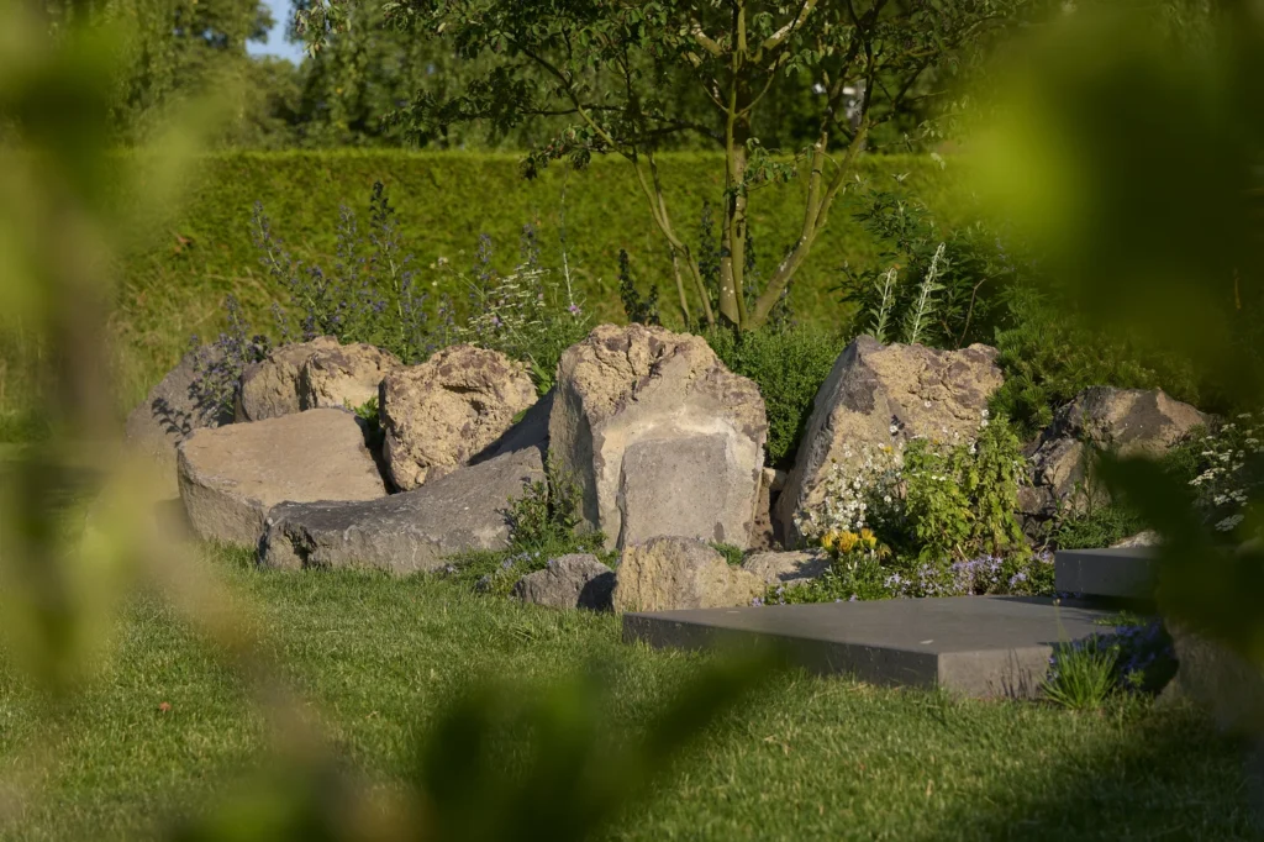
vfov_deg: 13.0
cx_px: 632
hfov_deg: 19.5
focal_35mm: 105
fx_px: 3685
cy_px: 421
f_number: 5.6
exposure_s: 1/400
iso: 100
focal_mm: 105
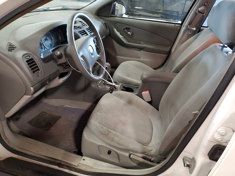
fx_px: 177
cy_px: 88
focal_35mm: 26
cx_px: 118
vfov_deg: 53.1
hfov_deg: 67.3
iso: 340
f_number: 1.5
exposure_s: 1/30
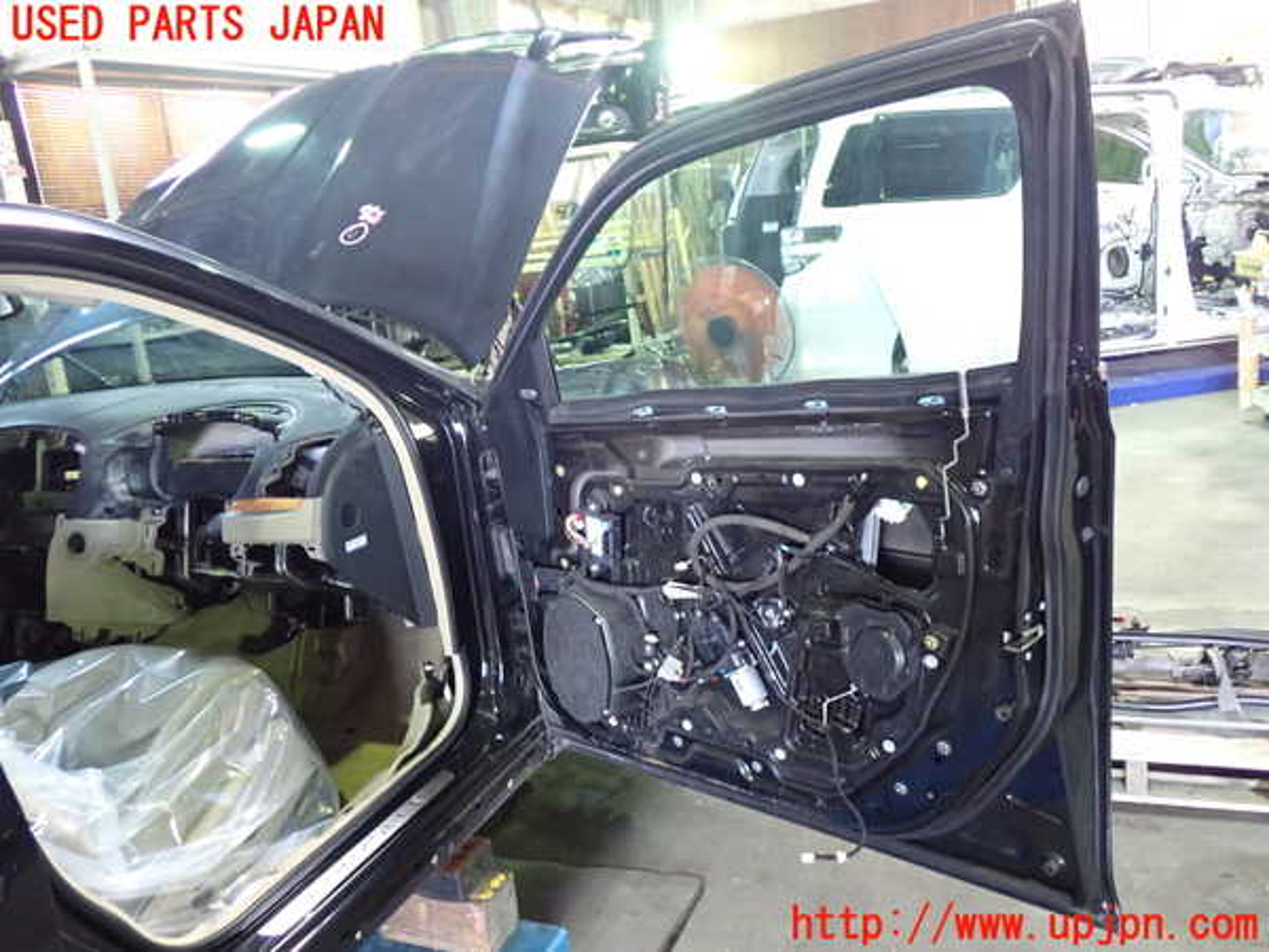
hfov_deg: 60.0
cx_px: 634
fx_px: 1100
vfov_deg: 46.8
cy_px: 476
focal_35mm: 30
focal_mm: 5.4
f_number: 2.3
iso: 800
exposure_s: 1/25
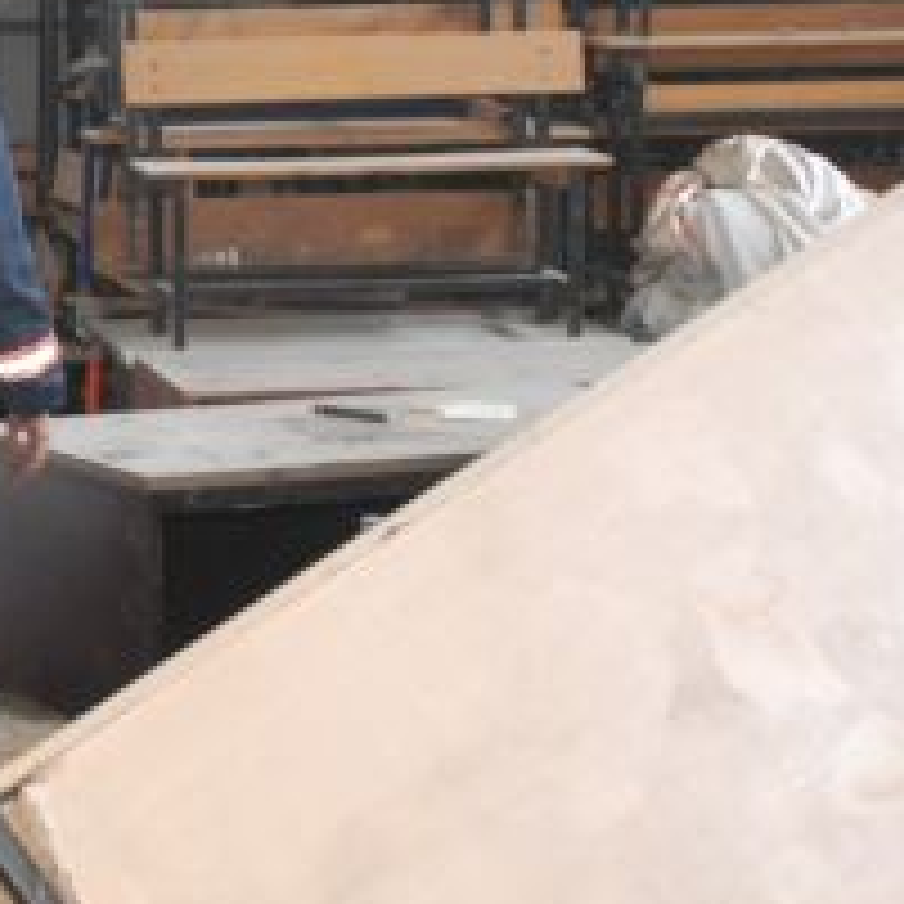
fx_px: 3841
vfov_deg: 13.4
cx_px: -238
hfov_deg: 13.0
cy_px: 319
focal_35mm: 130
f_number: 7.1
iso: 1000
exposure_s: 1/80
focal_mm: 32
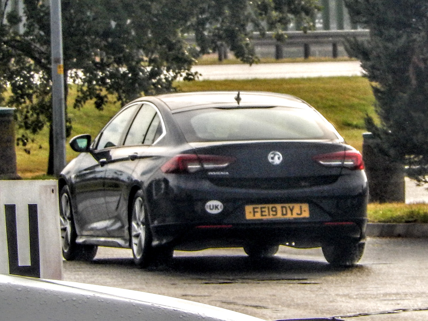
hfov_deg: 7.2
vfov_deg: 5.4
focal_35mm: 274
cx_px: 216
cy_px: 159
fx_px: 3388
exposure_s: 1/250
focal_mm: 47.8
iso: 180
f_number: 5.9
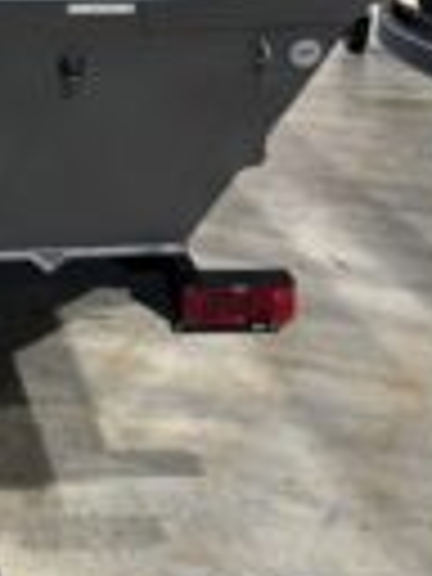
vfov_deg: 23.7
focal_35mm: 81
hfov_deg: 16.7
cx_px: -198
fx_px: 1348
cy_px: 99
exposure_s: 1/60
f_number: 1.6
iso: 100
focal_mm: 5.96
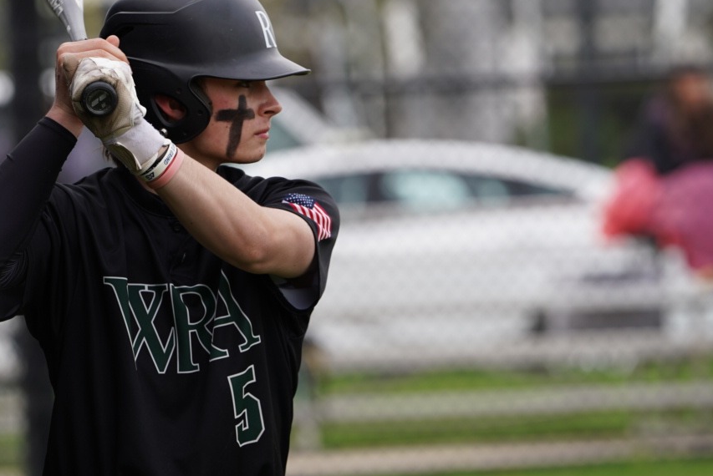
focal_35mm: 379
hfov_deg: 5.4
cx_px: 279
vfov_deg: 3.6
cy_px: 190
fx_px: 7511
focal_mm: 200
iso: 100
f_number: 4
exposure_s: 1/250
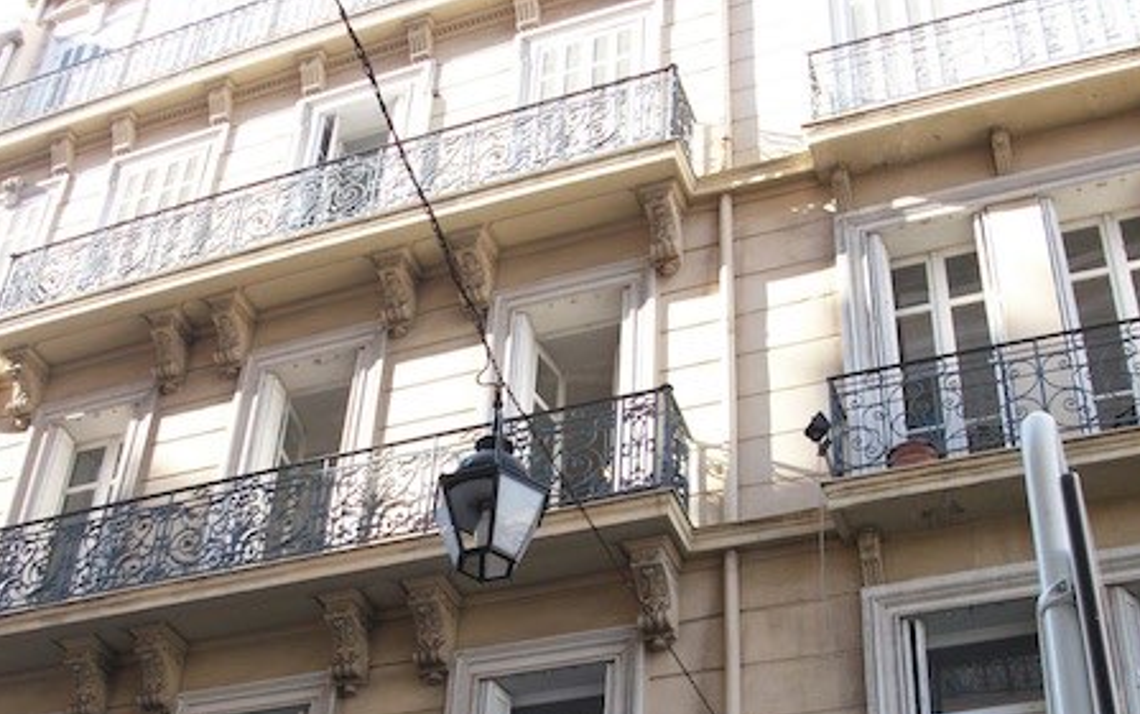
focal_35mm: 47
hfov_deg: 42.6
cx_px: 556
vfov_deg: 27.0
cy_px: 548
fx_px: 1461
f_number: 2.9
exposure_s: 1/158
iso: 80
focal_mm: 5.7
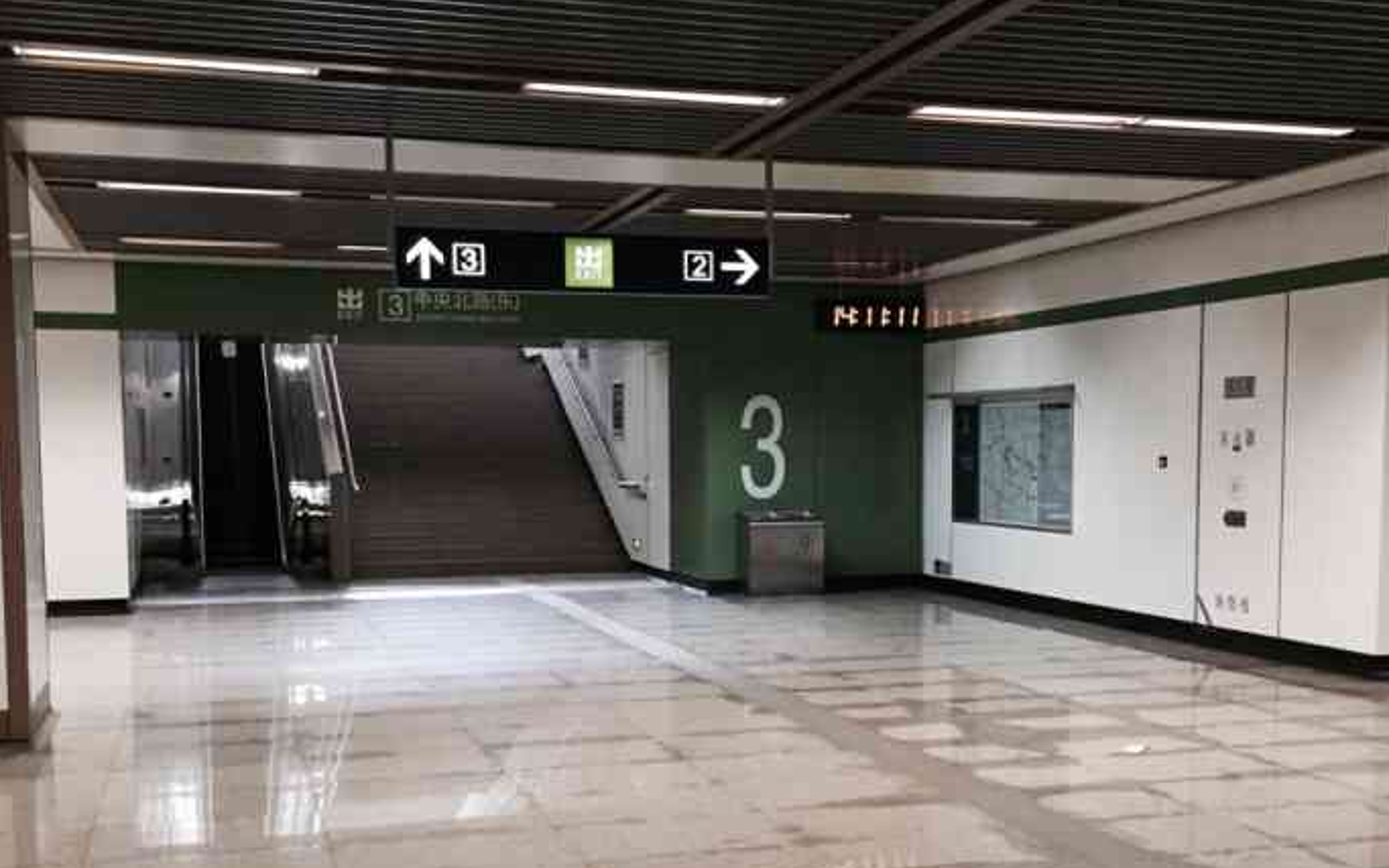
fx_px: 1590
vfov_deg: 30.3
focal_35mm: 42
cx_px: 708
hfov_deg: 47.2
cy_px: 576
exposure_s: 1/30
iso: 200
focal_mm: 4.15
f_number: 2.2
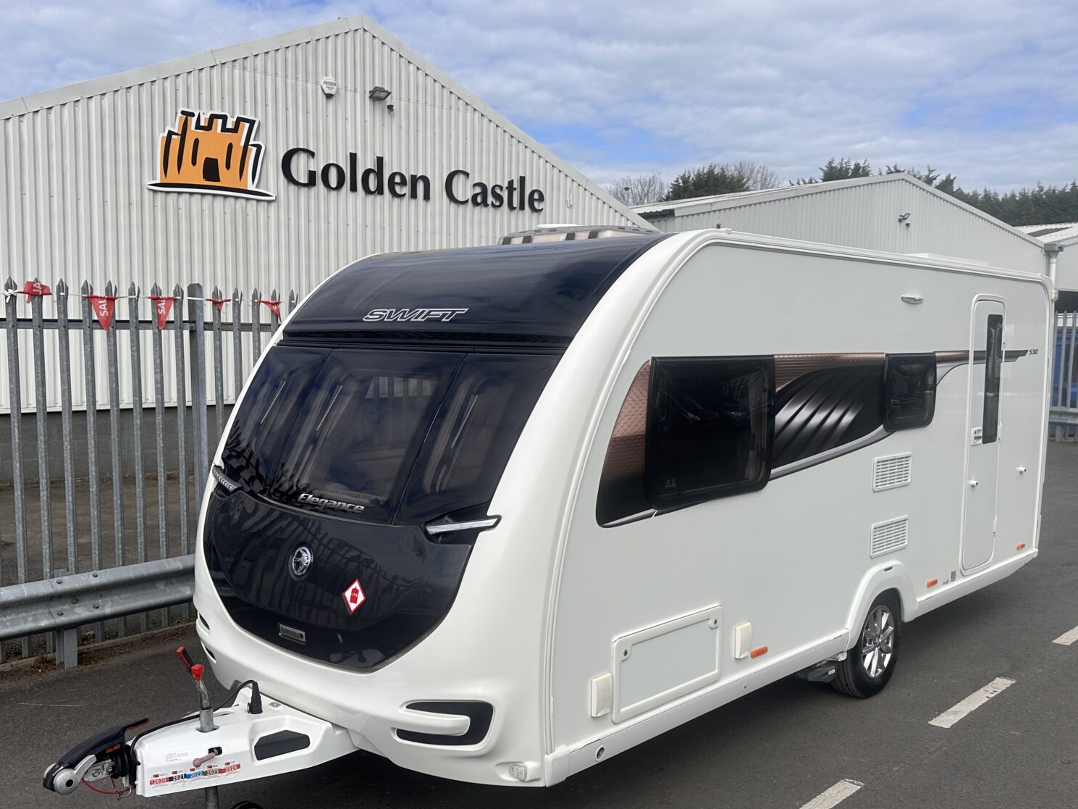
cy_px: 407
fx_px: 1028
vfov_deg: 43.0
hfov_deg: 55.3
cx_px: 505
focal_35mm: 33
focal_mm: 6.86
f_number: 1.78
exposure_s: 1/6211
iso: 80
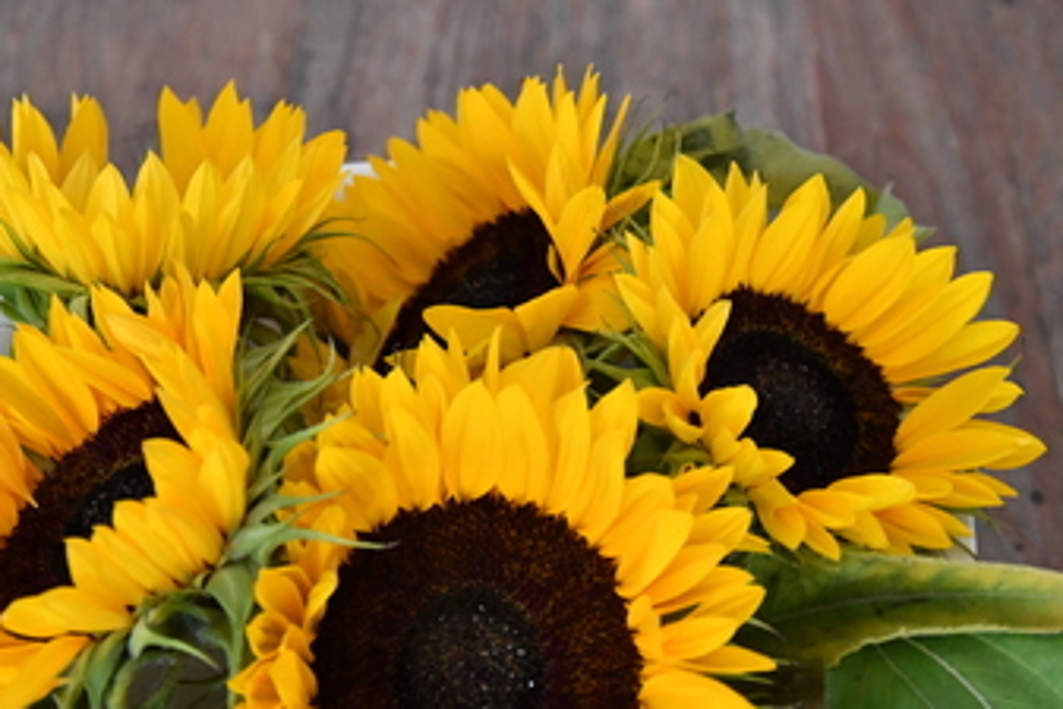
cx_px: 454
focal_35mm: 71
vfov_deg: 19.2
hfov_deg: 28.4
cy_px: 452
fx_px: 2097
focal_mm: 35
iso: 3200
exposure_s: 1/60
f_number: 4
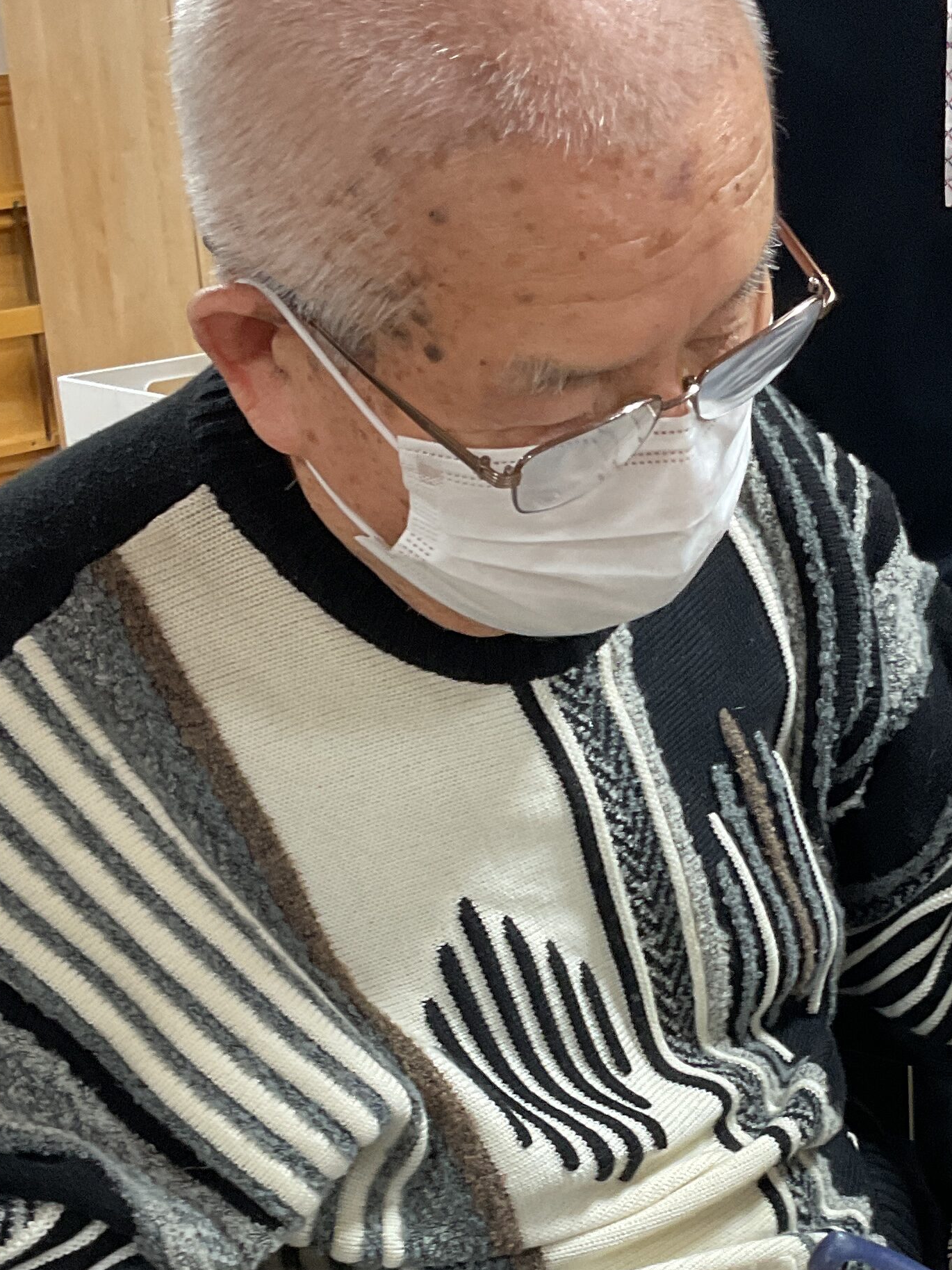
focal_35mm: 64
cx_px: 663
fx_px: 2347
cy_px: 962
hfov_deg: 22.8
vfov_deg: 29.8
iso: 100
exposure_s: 1/50
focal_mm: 3
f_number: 1.8
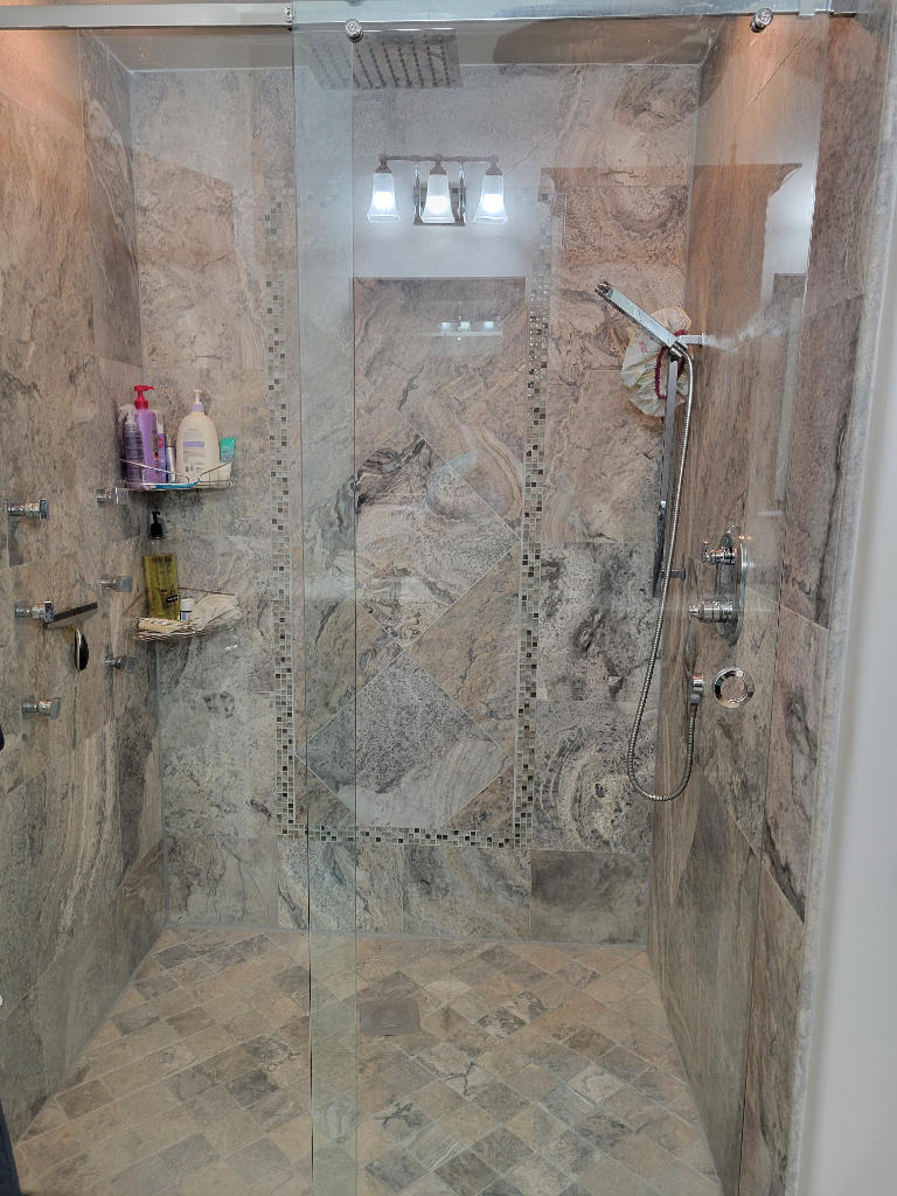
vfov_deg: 67.3
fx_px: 898
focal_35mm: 26
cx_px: 448
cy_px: 598
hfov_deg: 53.1
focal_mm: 5.4
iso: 200
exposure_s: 1/40
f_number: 1.8
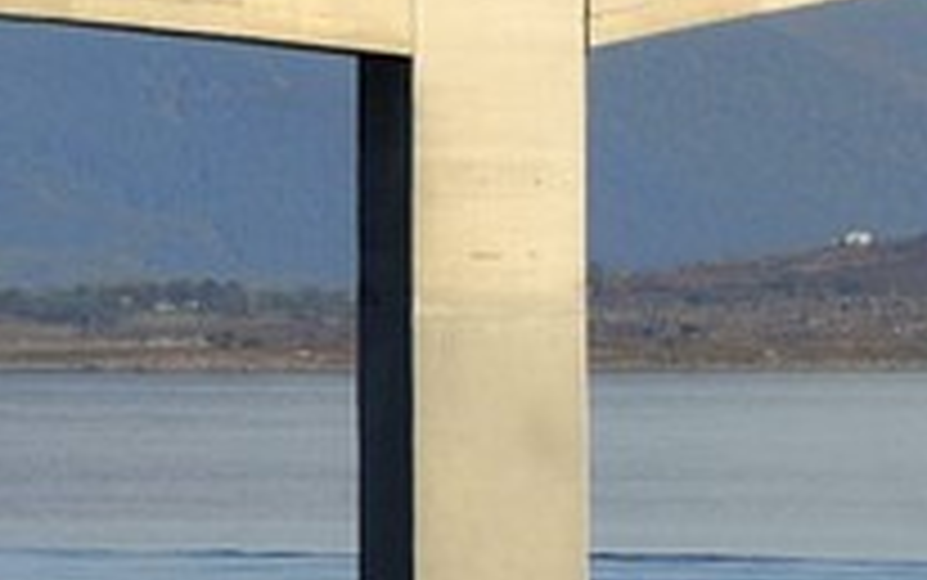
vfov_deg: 0.8
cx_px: -2668
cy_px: 63
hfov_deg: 1.3
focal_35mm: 1582
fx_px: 39989
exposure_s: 1/320
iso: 200
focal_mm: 200
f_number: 11
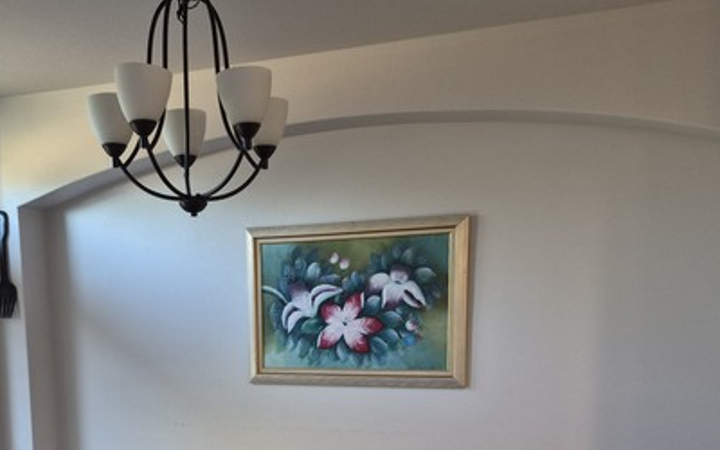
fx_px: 765
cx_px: 283
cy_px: 403
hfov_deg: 50.0
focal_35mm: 39
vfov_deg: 31.3
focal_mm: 5.4
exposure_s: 1/120
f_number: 1.8
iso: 640
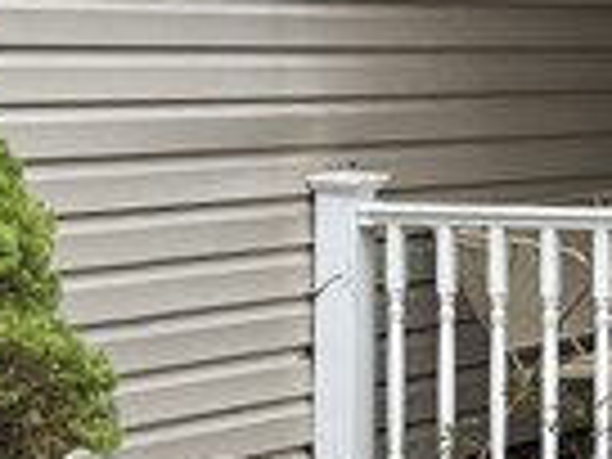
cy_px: 230
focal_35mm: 181
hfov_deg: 10.7
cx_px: 724
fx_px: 3200
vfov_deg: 8.2
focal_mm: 6.76
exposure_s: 1/138
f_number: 1.78
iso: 50
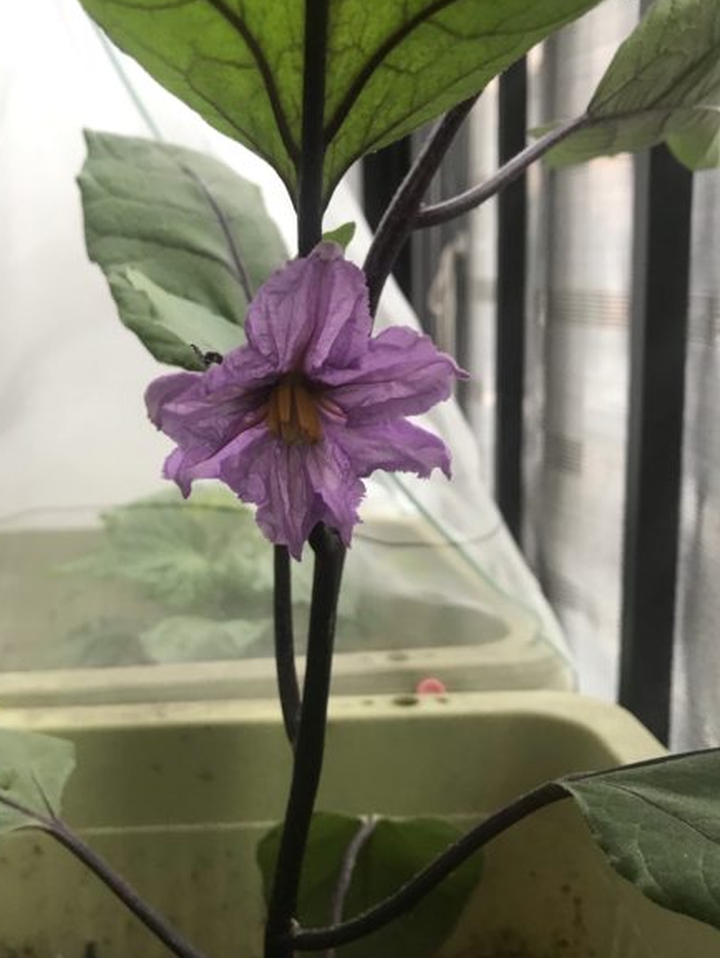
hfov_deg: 45.4
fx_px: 859
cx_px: 324
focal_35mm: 31
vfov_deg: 58.3
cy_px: 472
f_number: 1.8
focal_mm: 3.99
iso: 32
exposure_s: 1/30
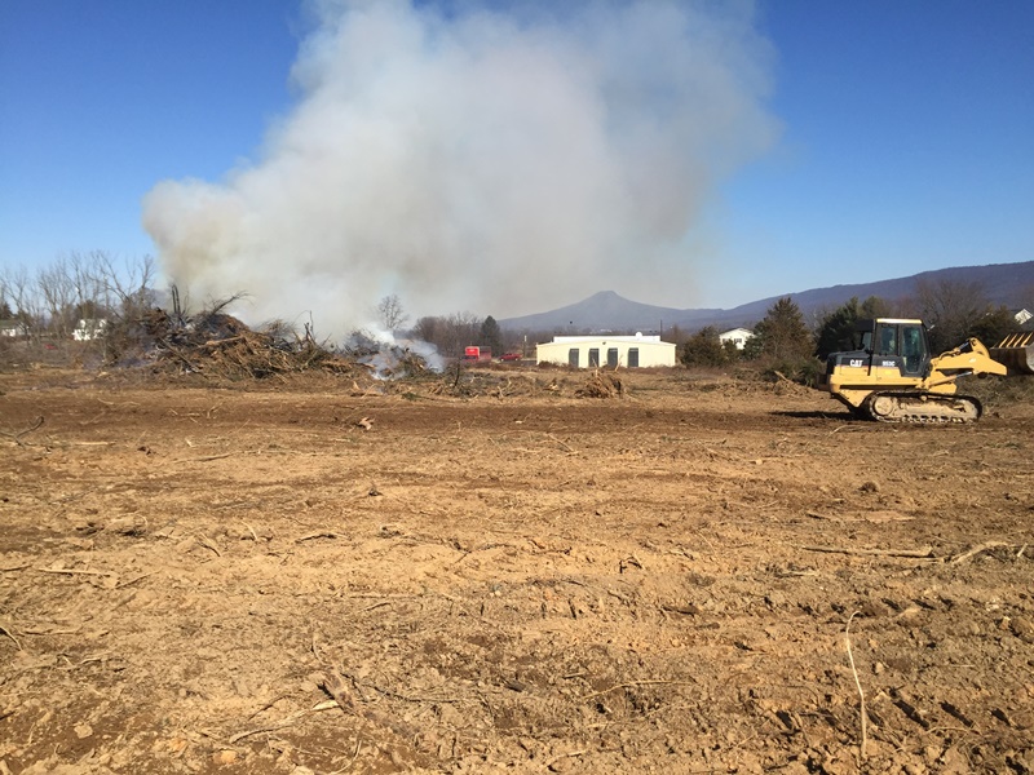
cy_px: 388
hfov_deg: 61.7
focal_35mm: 29
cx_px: 517
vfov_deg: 48.2
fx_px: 866
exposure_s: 1/2639
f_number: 2.2
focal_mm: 4.15
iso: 32
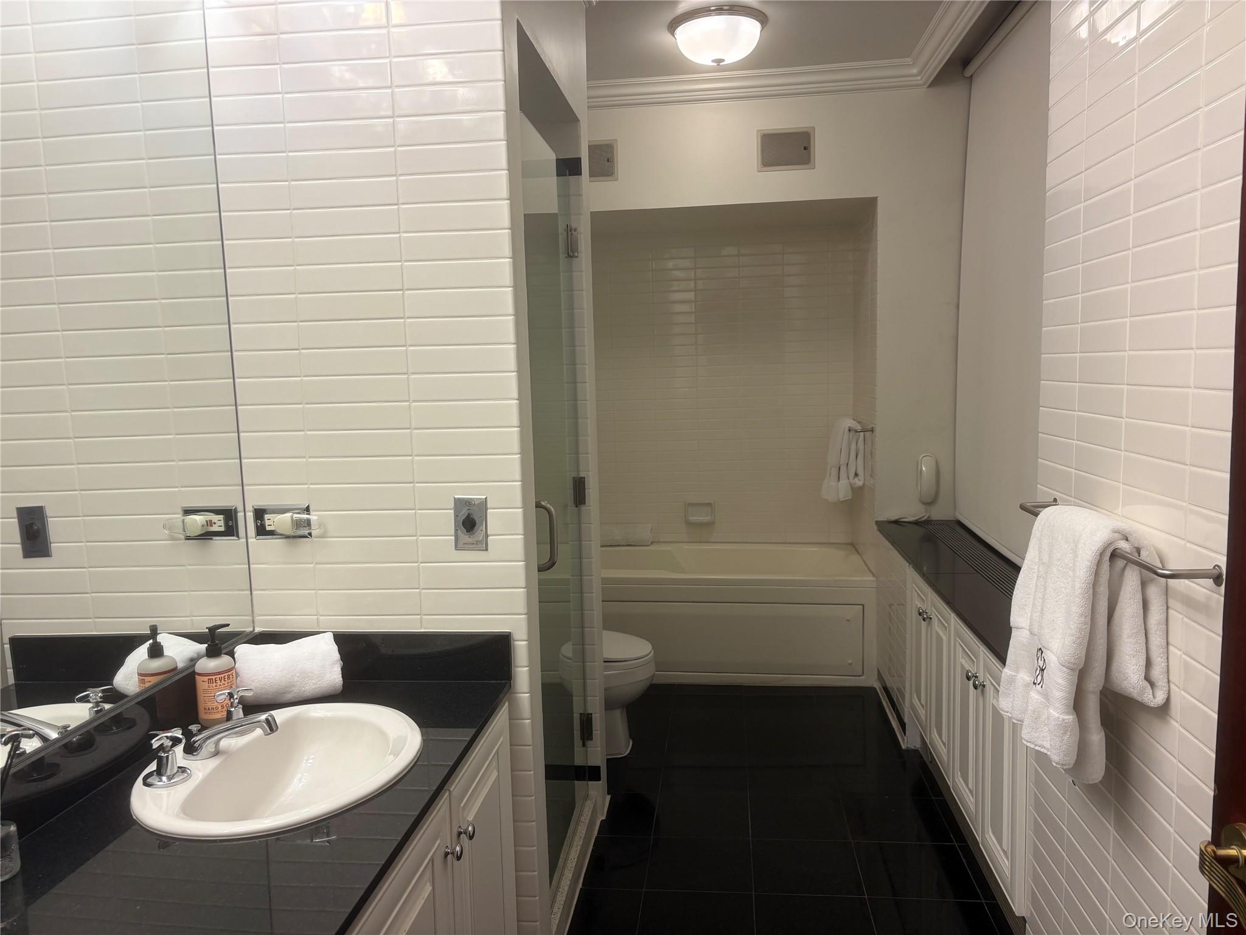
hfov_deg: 67.3
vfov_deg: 53.1
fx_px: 936
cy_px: 468
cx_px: 623
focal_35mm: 26
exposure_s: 1/60
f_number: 1.6
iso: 64
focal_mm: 5.96
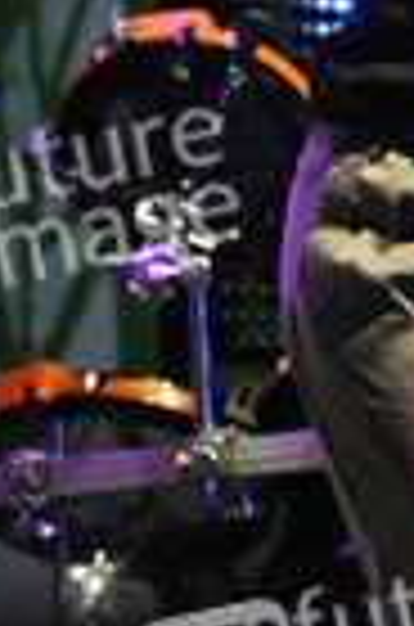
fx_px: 12481
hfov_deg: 1.9
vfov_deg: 2.9
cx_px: 500
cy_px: -9
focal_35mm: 720
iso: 2500
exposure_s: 1/125
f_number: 5.6
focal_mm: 250
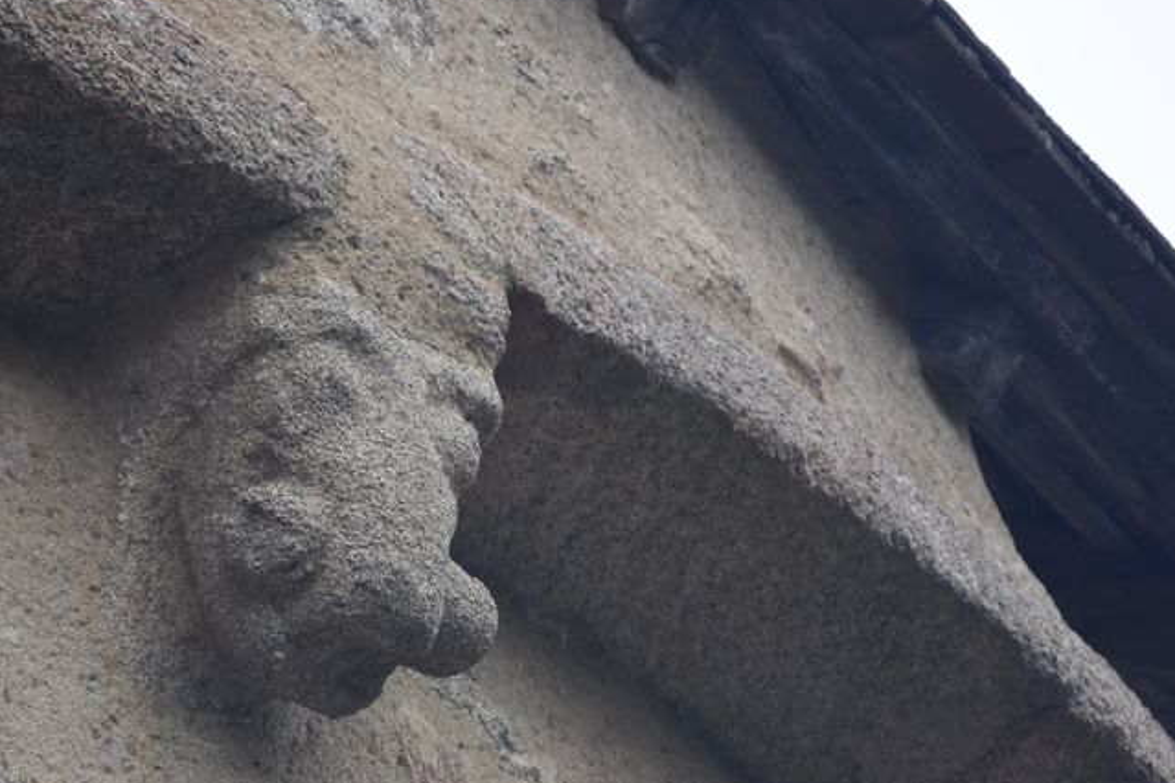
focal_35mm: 456
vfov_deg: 3.0
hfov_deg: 4.5
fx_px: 14876
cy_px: 498
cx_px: 375
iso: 560
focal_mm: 185
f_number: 5.6
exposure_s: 1/1000
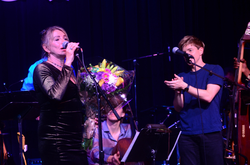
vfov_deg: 10.1
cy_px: 82
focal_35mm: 135
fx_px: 936
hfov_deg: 15.2
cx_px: 125
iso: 1000
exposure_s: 1/60
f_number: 4.5
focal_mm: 90
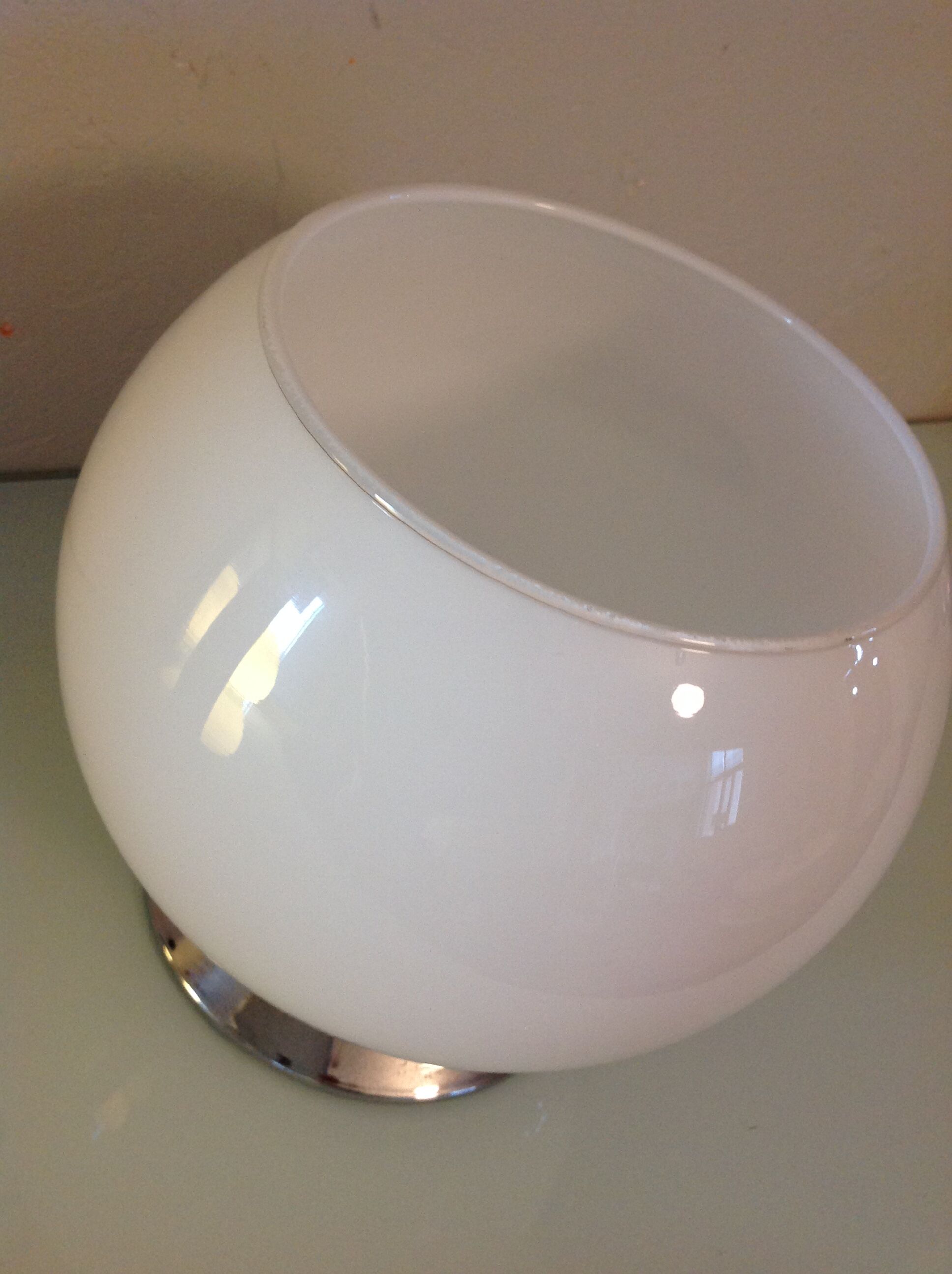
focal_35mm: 35
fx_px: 1287
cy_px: 637
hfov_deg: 40.6
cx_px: 476
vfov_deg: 52.7
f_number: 2.4
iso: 160
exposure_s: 1/17
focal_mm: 4.28
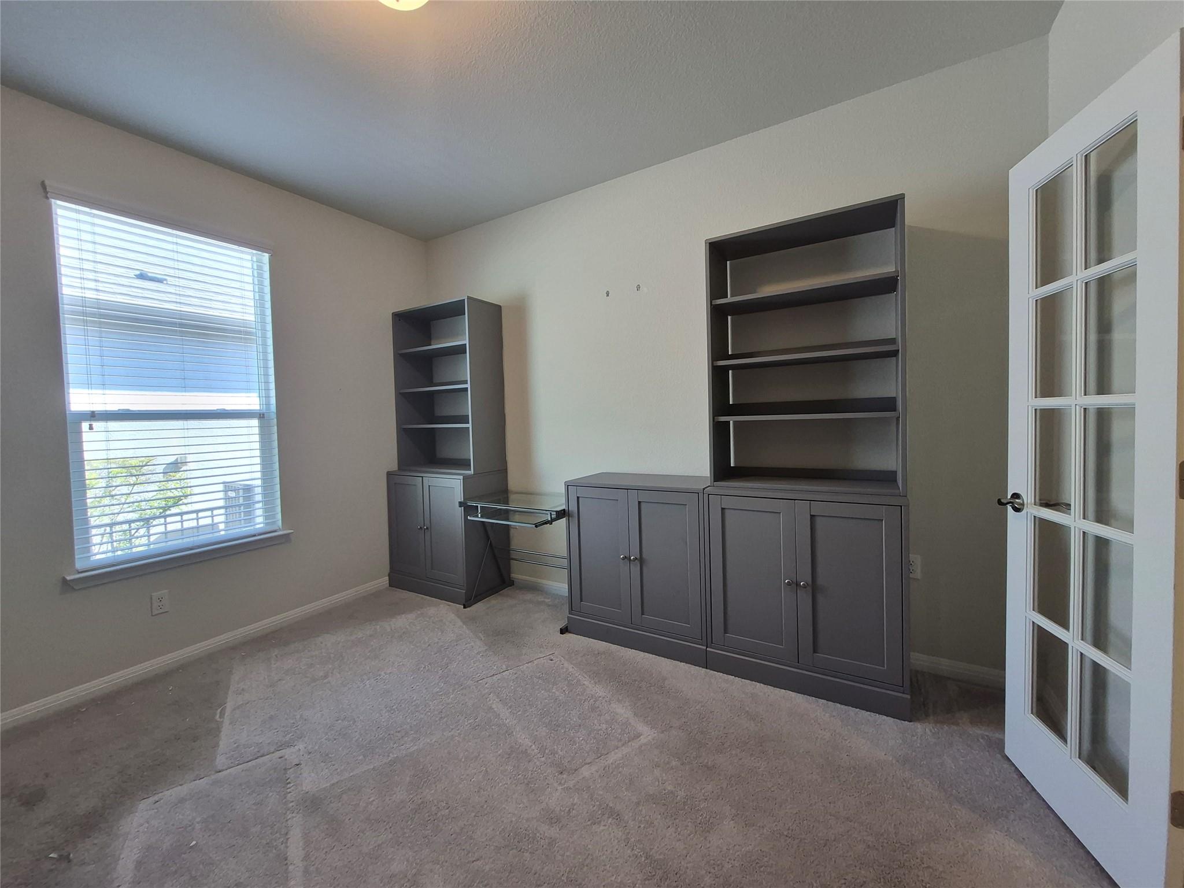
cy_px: 444
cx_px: 592
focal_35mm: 13
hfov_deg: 106.2
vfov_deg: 89.9
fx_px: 445
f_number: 2.2
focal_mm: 1.74
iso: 160
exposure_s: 1/60
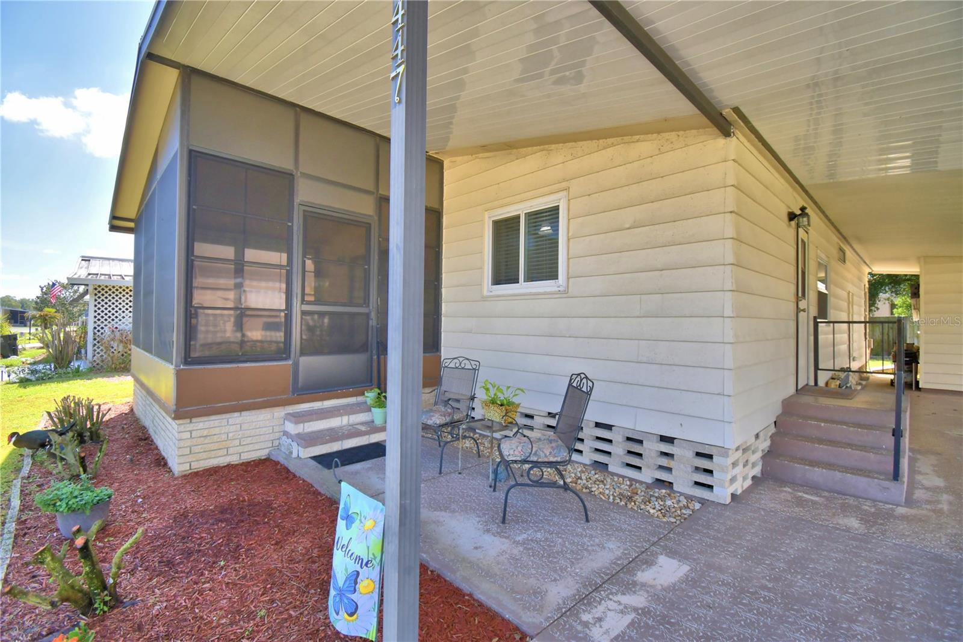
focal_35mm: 15
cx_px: 482
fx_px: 401
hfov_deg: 100.4
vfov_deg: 77.3
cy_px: 321
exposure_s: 1/500
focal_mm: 10
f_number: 4.5
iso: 200
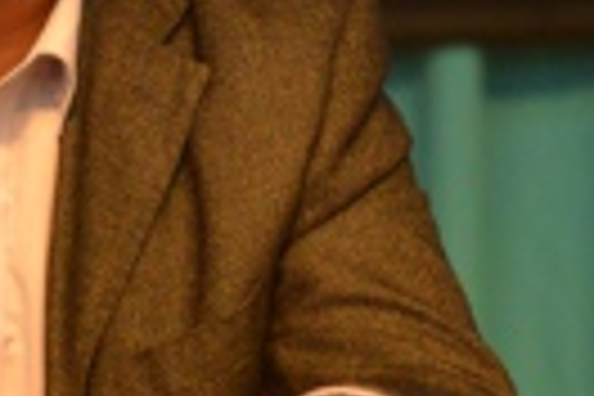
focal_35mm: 204
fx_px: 3366
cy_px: 108
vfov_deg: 6.7
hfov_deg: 10.1
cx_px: 176
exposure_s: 1/250
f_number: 2.8
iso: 5000
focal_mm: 45
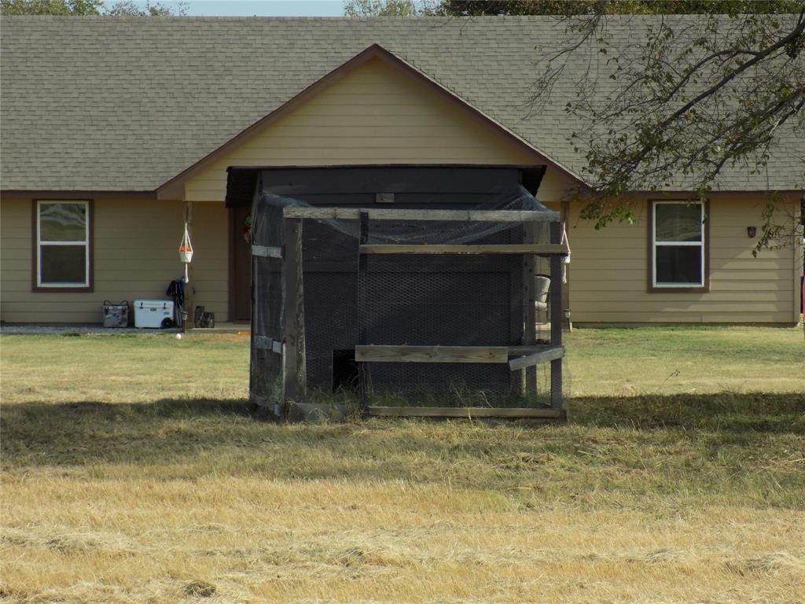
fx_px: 4418
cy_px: 302
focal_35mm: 190
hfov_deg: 10.4
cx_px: 402
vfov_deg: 7.8
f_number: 5.4
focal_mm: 33.7
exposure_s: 1/320
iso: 80
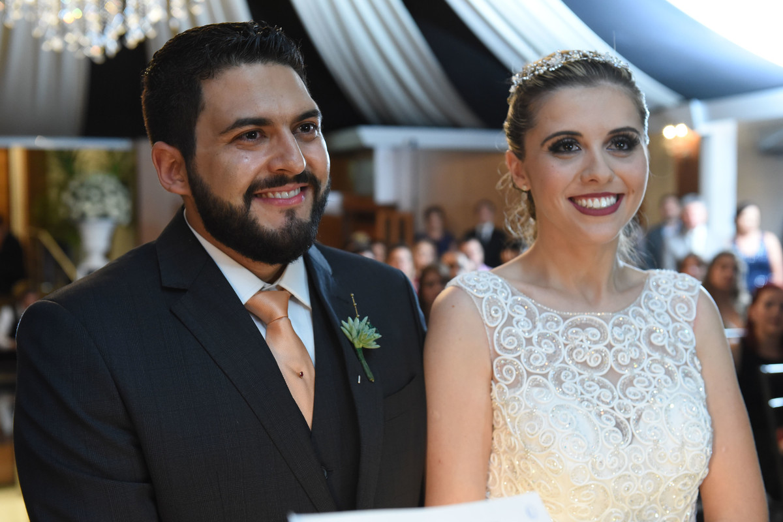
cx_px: 392
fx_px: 1087
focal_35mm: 50
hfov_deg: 39.6
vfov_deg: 27.0
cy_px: 261
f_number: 4
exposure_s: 1/125
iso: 3200
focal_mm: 50
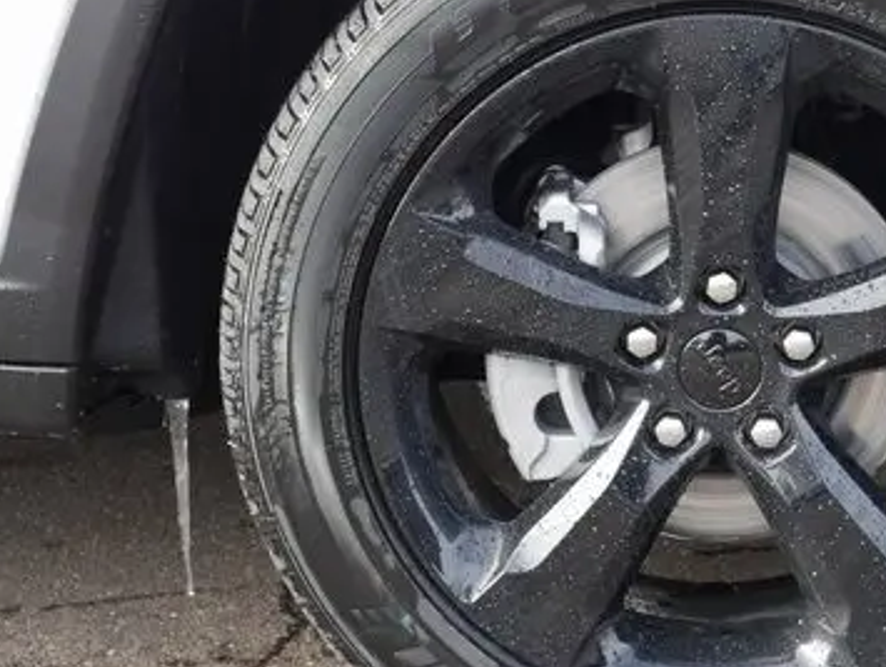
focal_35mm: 83
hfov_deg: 23.2
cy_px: 294
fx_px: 2127
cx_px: 699
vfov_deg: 17.8
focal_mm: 23
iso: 200
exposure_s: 1/125
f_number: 5.1
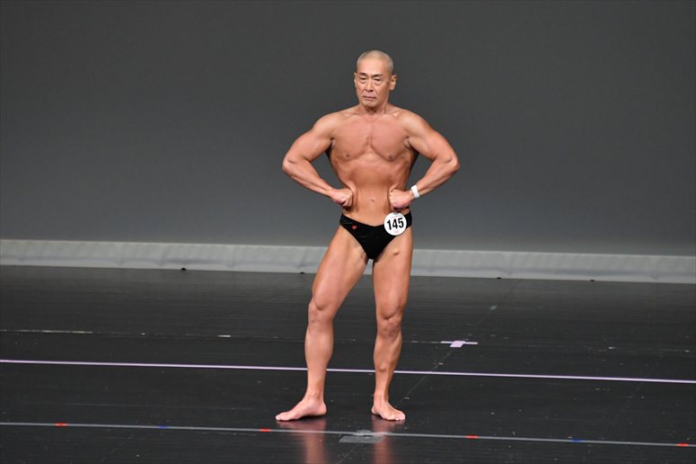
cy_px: 232
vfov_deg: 3.7
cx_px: 348
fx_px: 7247
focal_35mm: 375
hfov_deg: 5.5
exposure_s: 1/400
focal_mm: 250
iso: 4000
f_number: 5.6
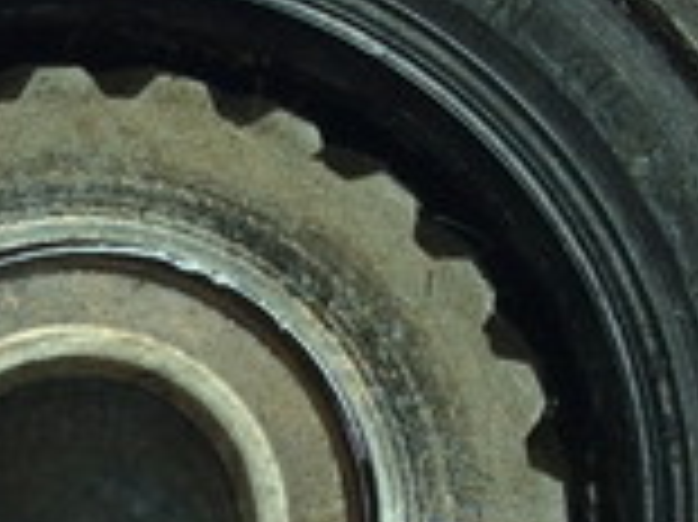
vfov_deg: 11.6
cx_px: 14
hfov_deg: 15.6
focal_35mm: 124
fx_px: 2498
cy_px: 657
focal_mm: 3.3
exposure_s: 1/289
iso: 32
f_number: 2.4
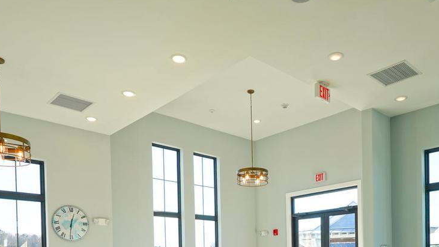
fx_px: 384
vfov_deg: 31.6
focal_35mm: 33
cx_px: 262
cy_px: 271
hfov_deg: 59.0
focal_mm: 16
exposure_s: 1/160
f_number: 6.3
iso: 100
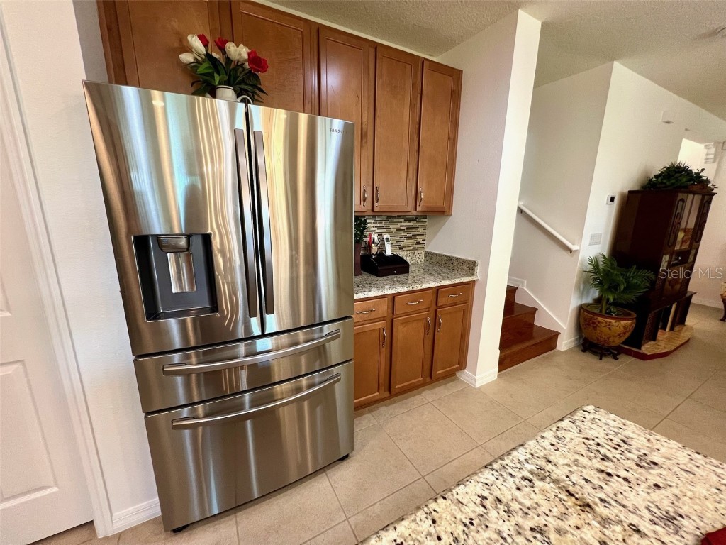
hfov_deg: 106.2
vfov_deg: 89.9
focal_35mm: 13
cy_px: 272
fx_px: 273
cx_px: 363
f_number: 1.8
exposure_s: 1/60
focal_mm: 1.57
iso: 200
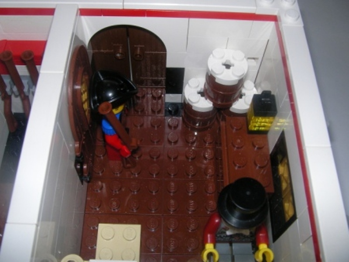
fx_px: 383
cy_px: 131
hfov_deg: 49.0
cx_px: 174
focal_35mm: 38
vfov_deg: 37.7
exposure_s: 1/30
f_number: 6.6
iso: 100
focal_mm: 6.3
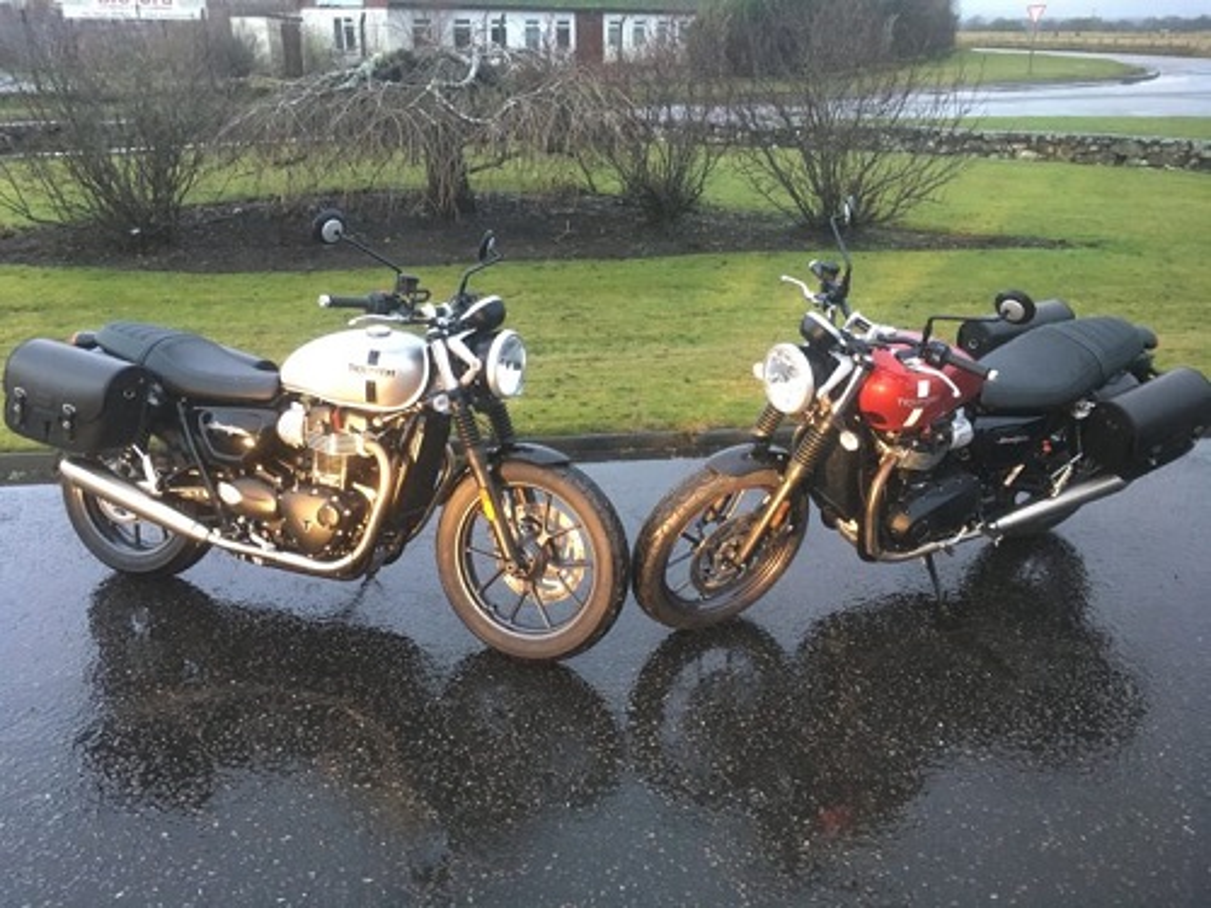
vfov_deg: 48.2
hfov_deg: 61.7
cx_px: 606
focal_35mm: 29
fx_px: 1015
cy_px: 454
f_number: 2.2
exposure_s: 1/33
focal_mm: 4.15
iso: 200
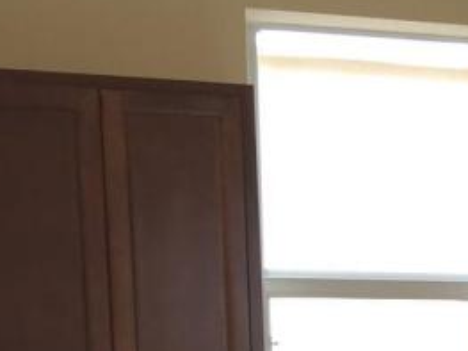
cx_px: 598
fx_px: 1432
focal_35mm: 106
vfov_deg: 12.9
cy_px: 588
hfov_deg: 17.5
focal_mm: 4.15
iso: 50
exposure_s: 1/30
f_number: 2.2
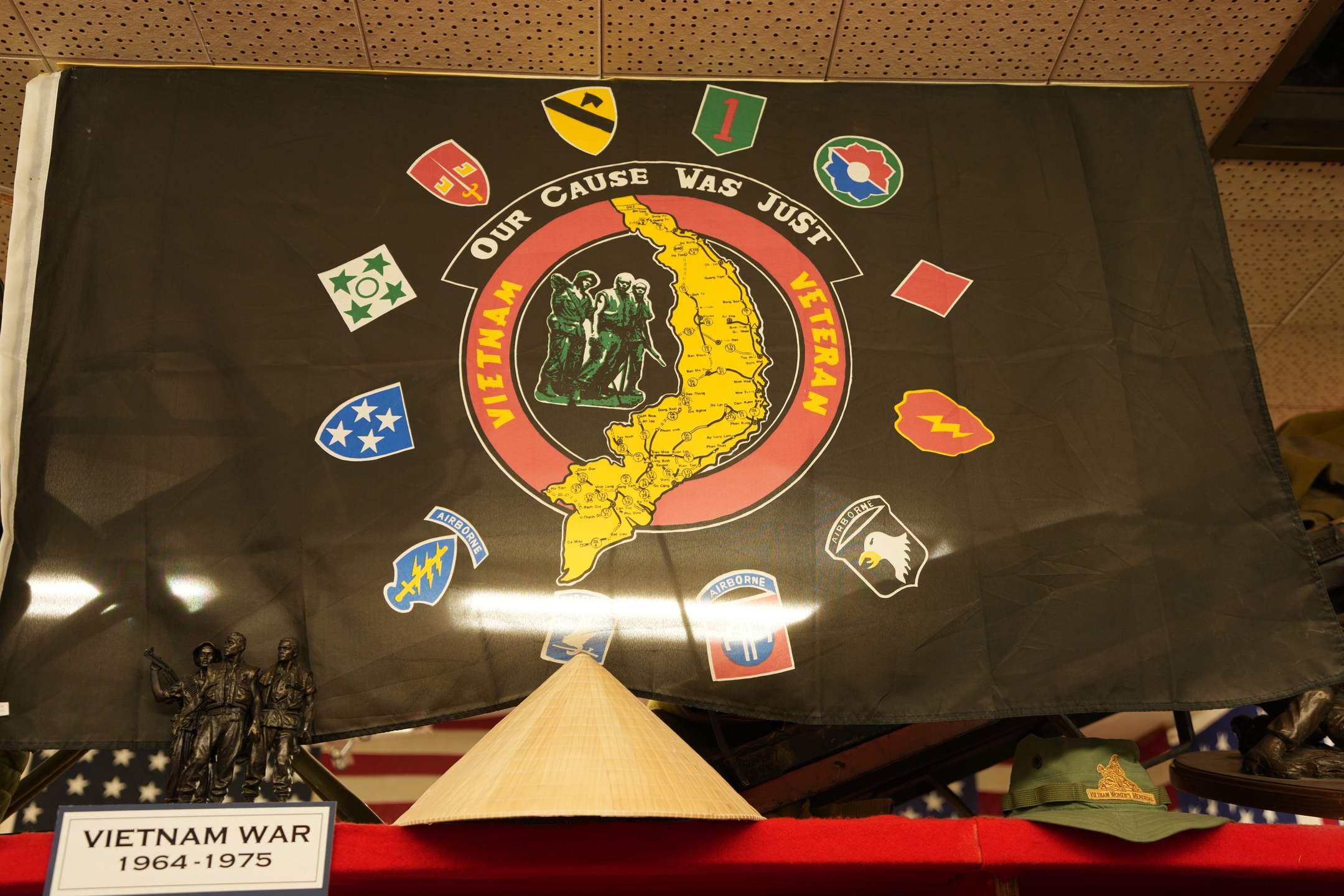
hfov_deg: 54.4
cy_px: 448
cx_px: 672
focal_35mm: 35
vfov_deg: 37.9
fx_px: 1307
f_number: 2.8
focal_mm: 35
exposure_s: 1/40
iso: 400
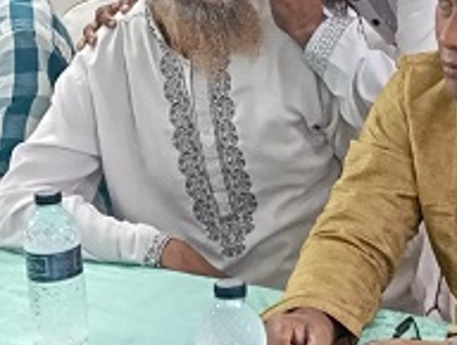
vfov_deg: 12.0
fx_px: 1575
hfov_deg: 16.5
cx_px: 221
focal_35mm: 119
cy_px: -153
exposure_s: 1/33.3
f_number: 1.8
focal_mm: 4.27
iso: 1056
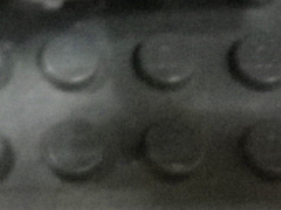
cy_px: -246
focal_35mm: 193
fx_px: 1564
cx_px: 13
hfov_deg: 10.2
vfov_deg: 7.3
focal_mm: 7.3
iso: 800
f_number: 3.9
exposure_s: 1/10
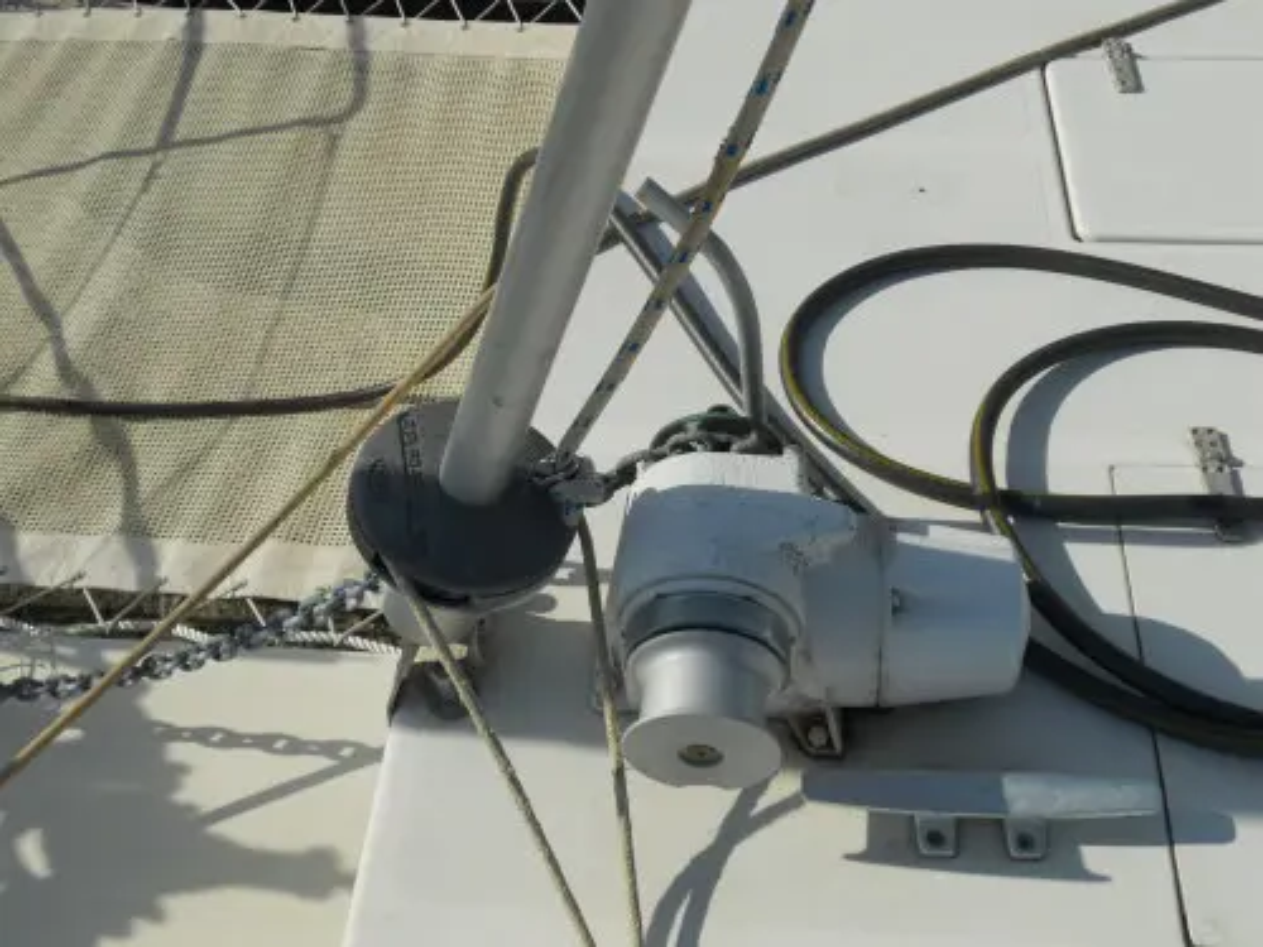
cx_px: 632
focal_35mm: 38
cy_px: 474
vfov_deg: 37.7
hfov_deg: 49.0
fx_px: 1386
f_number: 9.8
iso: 80
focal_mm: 6.9
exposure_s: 1/250
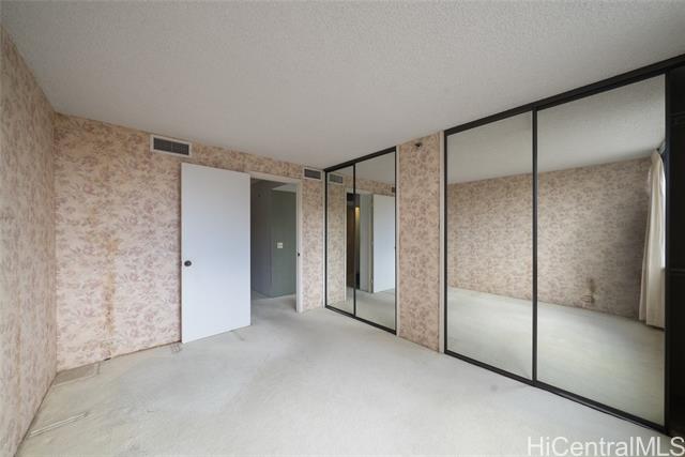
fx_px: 228
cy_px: 228
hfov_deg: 112.6
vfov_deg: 90.0
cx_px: 342
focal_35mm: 12
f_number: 9
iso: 125
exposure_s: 1/5
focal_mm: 12
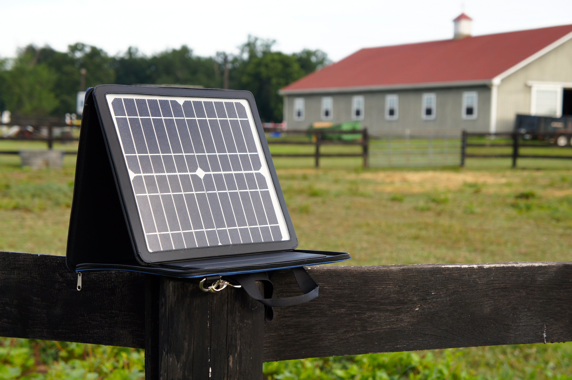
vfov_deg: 18.9
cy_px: 190
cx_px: 286
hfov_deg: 28.1
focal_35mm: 72
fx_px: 1143
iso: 200
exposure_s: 1/200
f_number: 5
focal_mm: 48
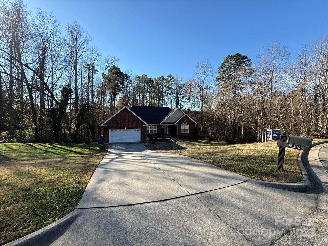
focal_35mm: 14
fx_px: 133
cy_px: 123
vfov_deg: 85.7
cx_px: 164
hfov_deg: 102.1
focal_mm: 2.22
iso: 50
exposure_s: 1/631
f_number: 2.2
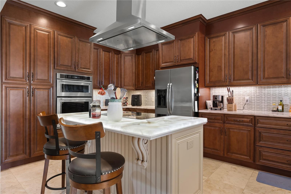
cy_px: 97
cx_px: 146
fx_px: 166
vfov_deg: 60.7
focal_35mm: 20
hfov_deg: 82.6
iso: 400
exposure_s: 1/10
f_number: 8
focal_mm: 20.5
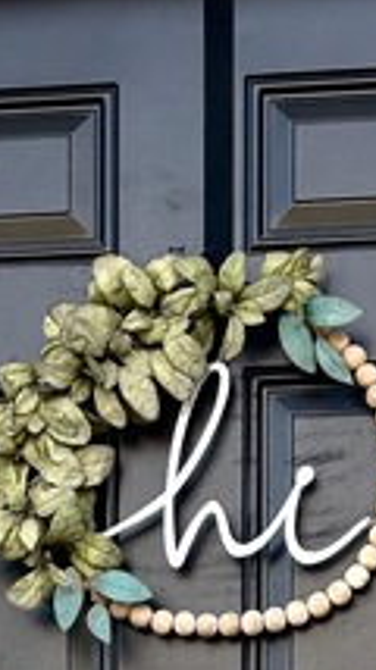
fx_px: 2541
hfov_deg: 8.5
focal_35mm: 143
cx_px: 132
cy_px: 974
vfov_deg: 14.2
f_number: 1.6
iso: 50
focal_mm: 5.96
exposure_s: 1/471
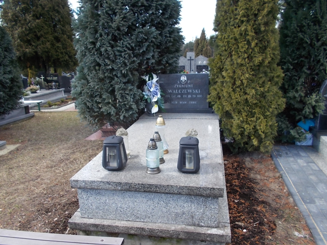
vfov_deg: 51.4
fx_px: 255
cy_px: 121
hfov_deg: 65.3
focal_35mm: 27
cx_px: 161
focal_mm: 4.6
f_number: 3.2
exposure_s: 1/200
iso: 80
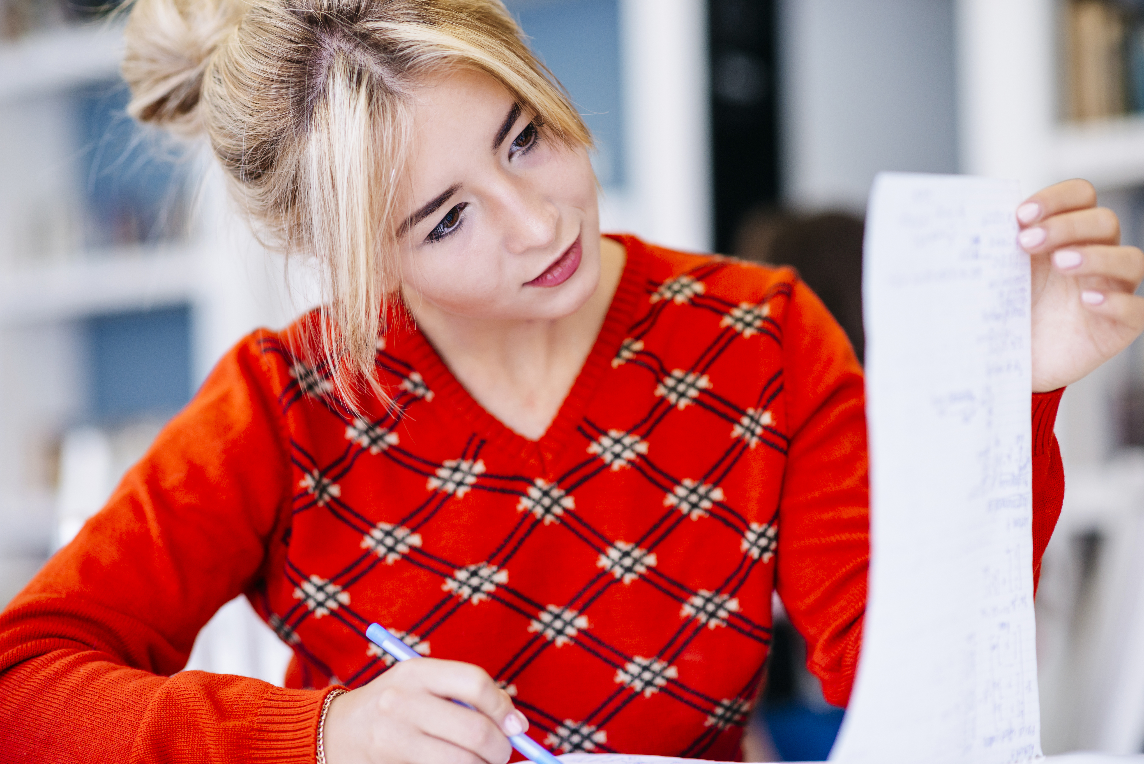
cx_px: 572
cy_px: 382
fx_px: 2702
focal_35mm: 85
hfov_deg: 23.9
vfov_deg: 16.1
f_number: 2.5
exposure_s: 1/80
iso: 500
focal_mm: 85
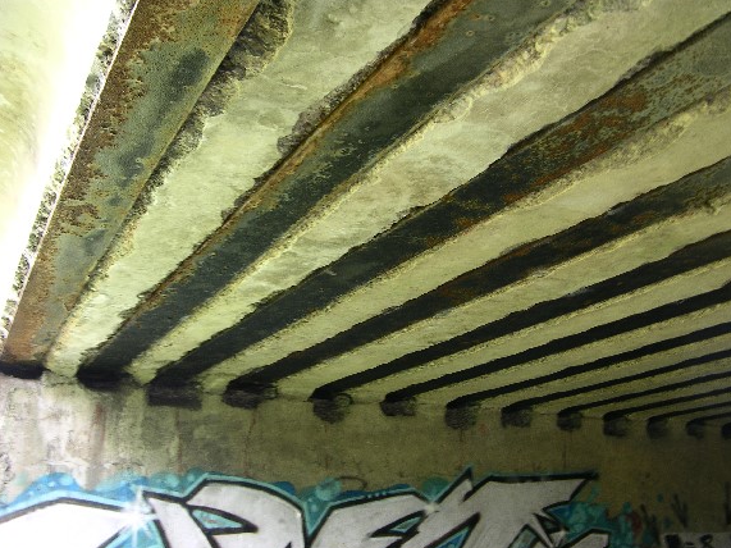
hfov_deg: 49.0
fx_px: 802
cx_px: 353
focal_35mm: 38
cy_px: 287
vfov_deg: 37.7
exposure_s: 1/5.8
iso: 50
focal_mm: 8.9
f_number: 2.8
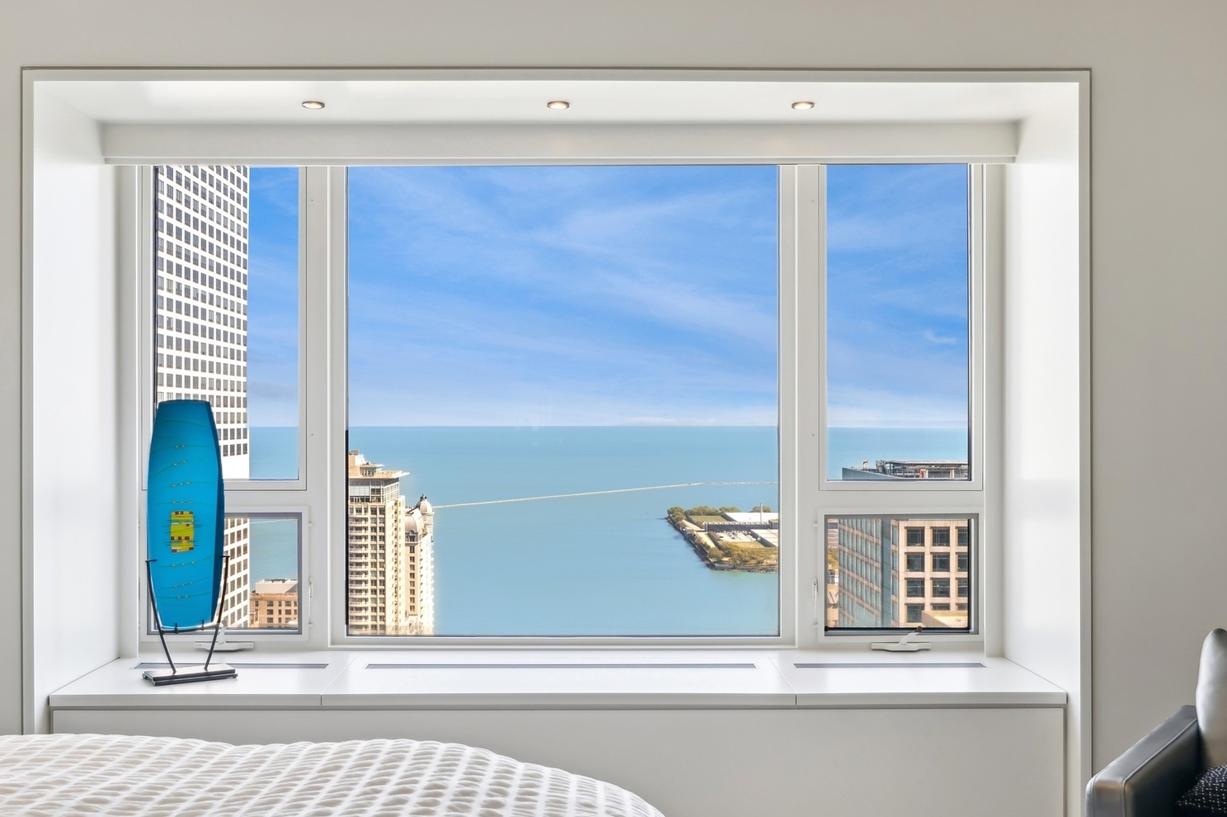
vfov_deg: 36.8
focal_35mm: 36
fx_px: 1226
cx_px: 602
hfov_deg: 53.2
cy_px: 425
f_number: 9.5
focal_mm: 22.5
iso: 200
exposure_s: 1/30
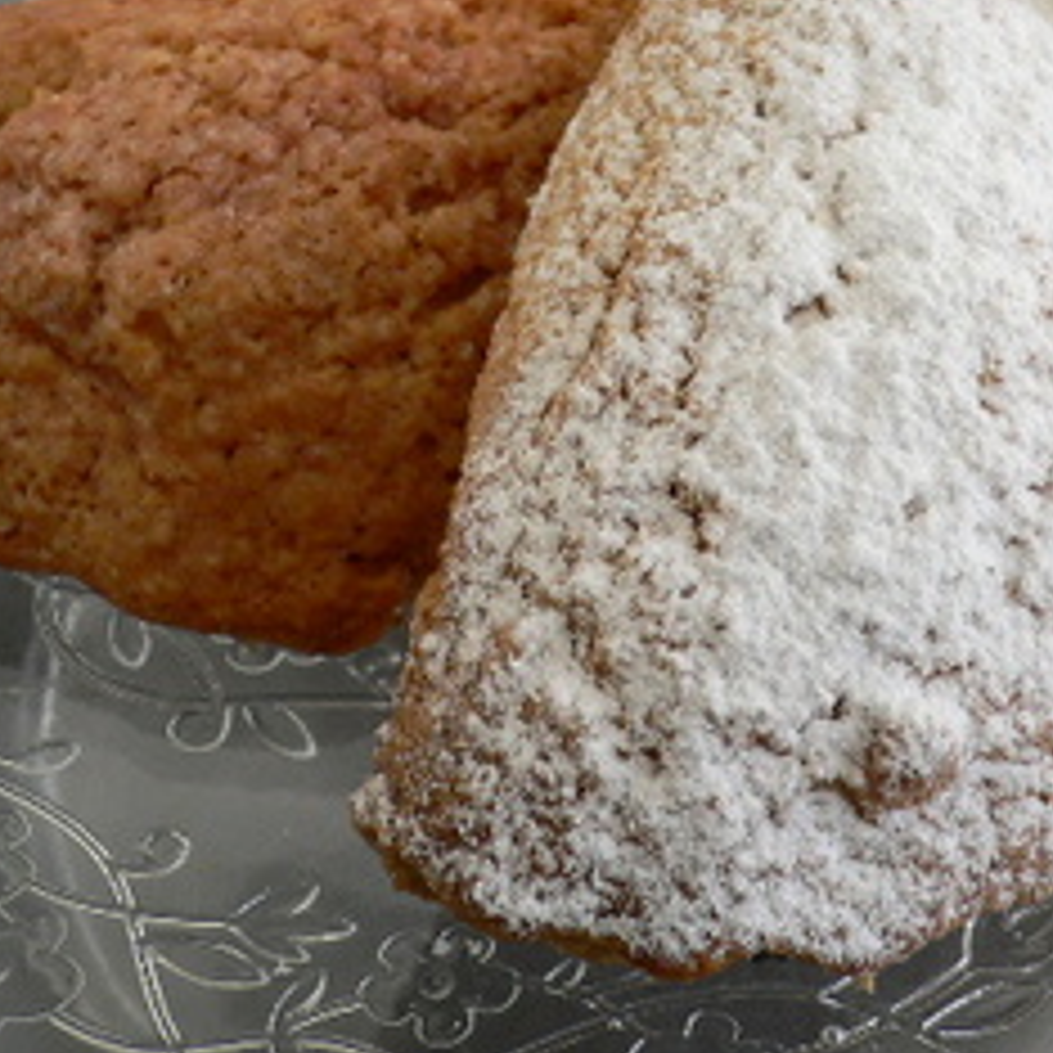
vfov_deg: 25.8
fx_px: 2271
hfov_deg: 26.1
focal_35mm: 66
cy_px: 290
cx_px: 621
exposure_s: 1/160
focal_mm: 5.8
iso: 80
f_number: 2.8
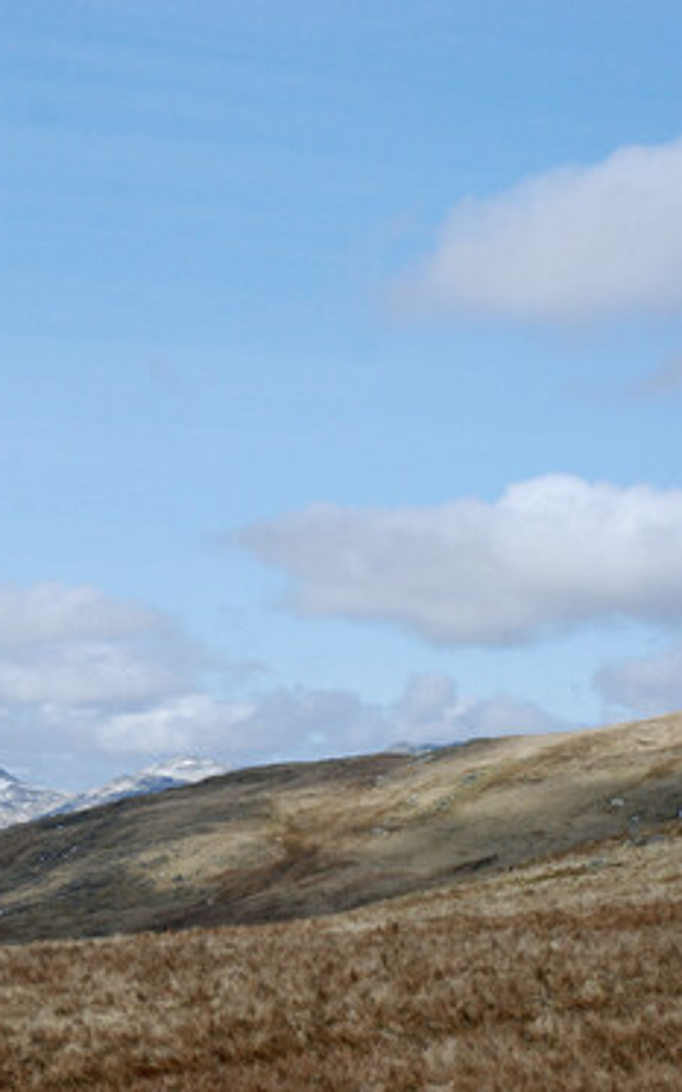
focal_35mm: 115
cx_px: -132
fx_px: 3421
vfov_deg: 18.1
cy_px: 546
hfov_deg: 11.2
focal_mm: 50
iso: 800
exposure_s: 1/4000
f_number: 4
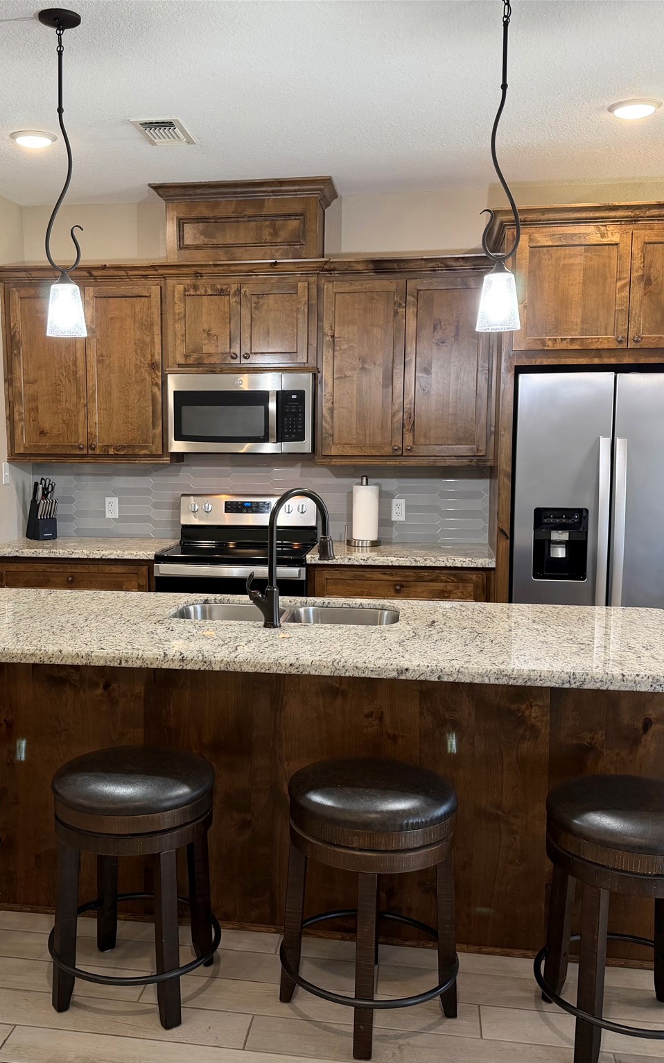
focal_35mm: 34
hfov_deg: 37.1
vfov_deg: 56.7
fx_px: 984
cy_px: 532
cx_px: 254
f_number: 1.78
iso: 125
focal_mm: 6.76
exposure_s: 1/60
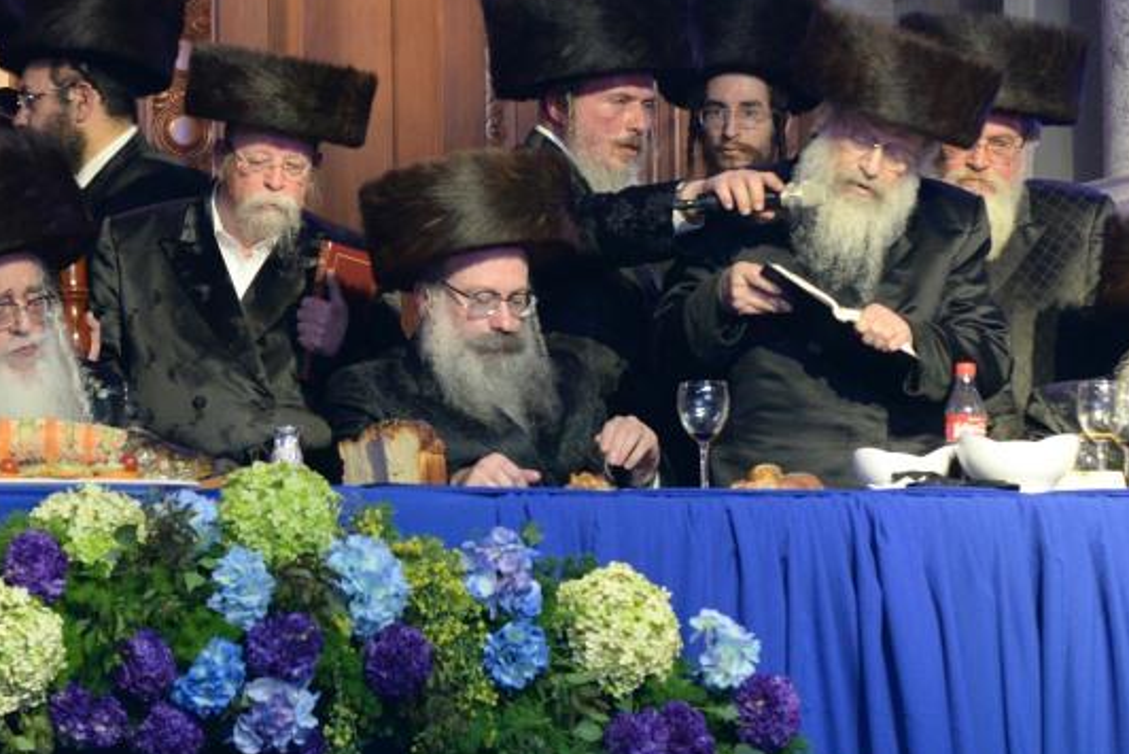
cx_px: 467
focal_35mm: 231
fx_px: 7246
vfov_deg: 6.0
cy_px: 285
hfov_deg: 8.9
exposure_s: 1/80
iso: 3200
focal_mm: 120
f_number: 5
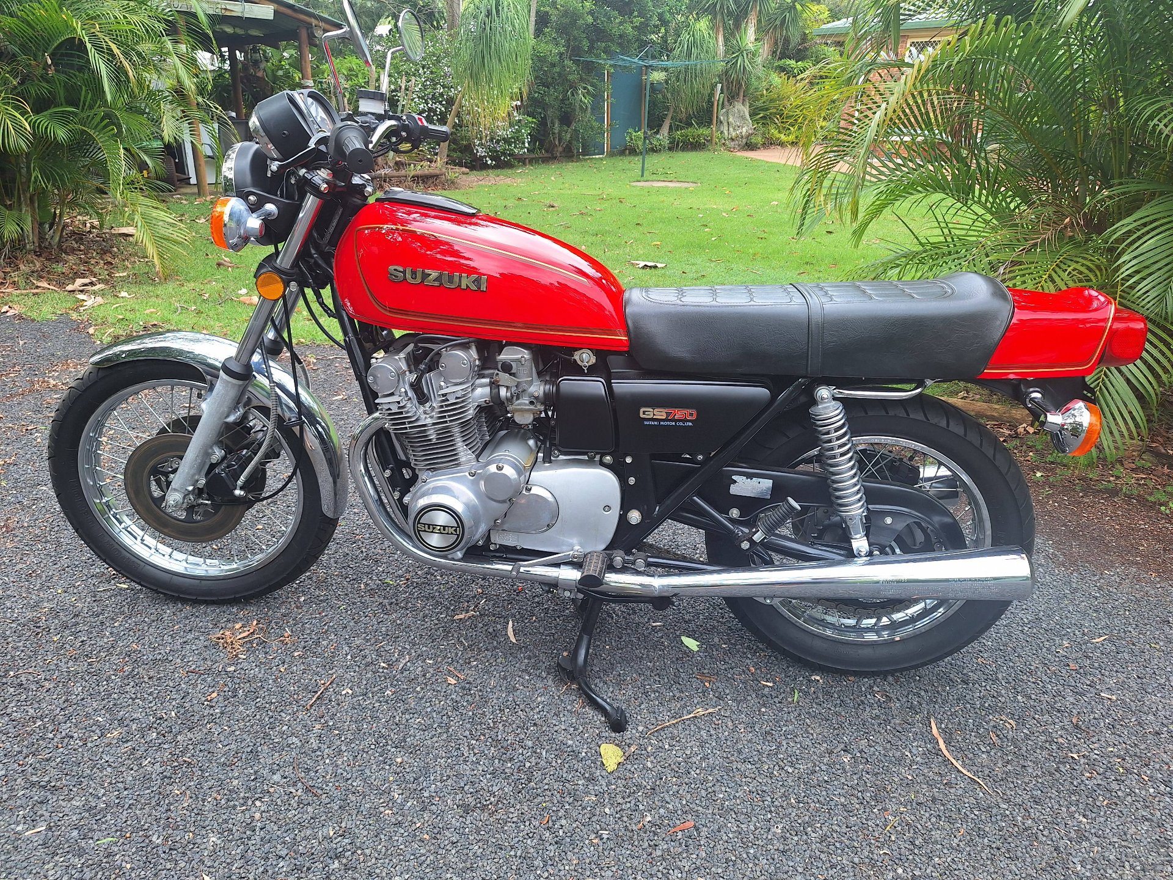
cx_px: 586
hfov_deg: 73.9
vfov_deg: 58.9
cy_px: 440
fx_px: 779
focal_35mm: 23
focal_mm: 5.54
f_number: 1.8
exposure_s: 1/287
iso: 40
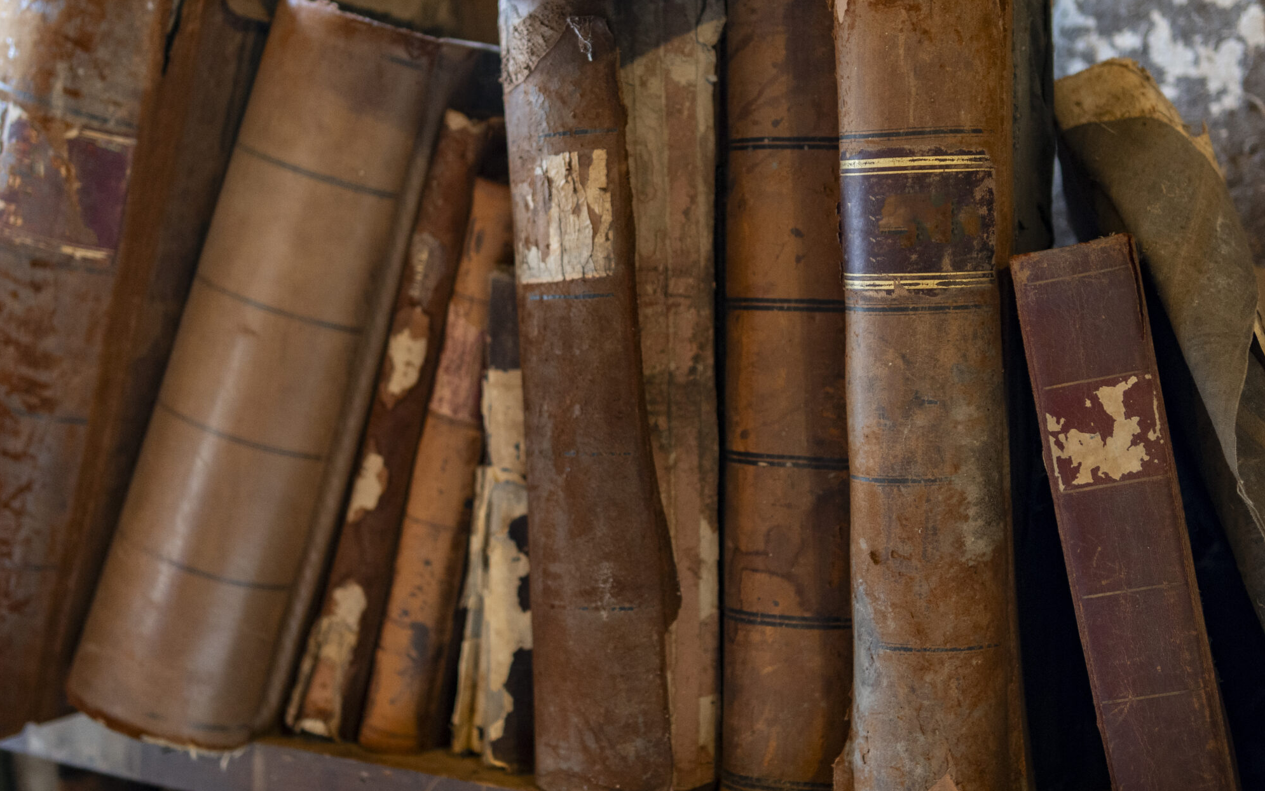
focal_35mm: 59
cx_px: 645
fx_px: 2034
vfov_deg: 22.0
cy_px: 343
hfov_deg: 34.5
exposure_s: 1/60
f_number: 1.6
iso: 800
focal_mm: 30
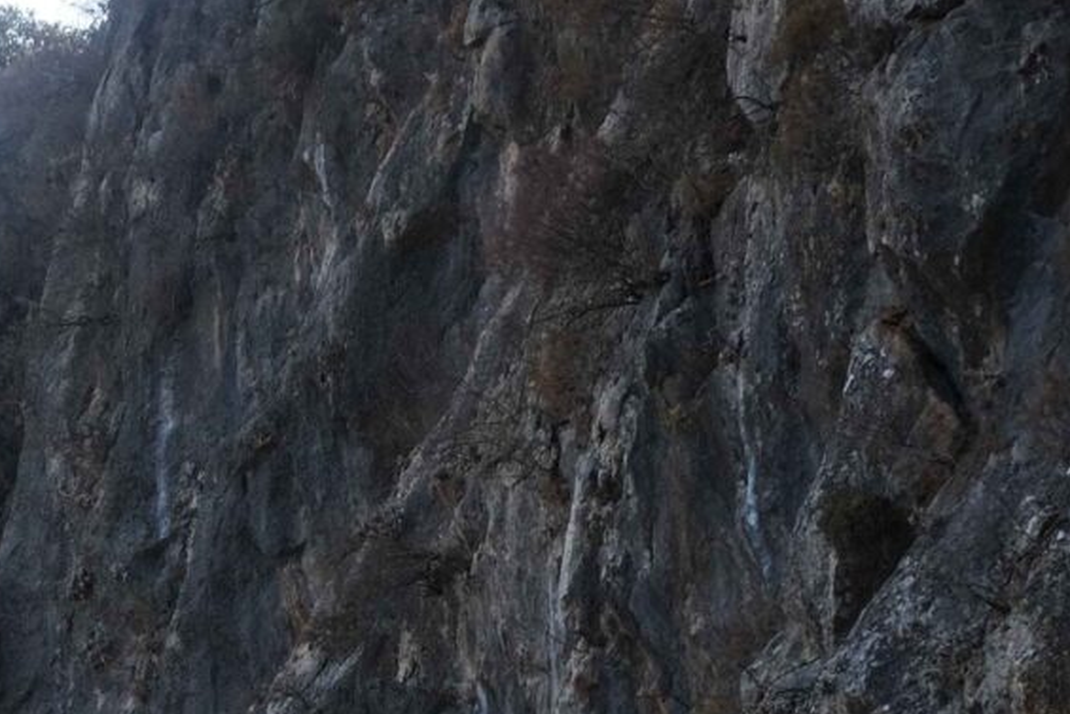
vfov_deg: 11.0
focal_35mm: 116
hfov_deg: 16.3
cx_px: -472
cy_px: 1285
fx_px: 3448
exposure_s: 1/1000
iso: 160
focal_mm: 21.4
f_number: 3.2
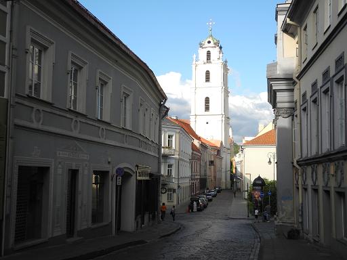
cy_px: 130
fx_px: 501
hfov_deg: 38.2
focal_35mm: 50
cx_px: 174
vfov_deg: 29.1
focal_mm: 10.7
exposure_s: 1/800
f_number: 3.5
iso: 100
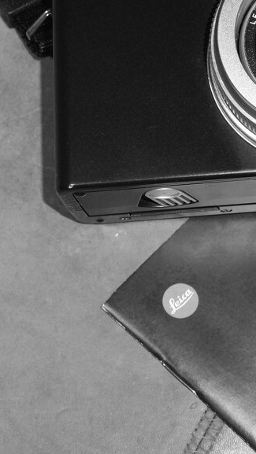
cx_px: 332
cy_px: 150
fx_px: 1181
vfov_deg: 21.7
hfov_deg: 12.0
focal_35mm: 98
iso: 800
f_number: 4.5
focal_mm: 17
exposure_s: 1/50
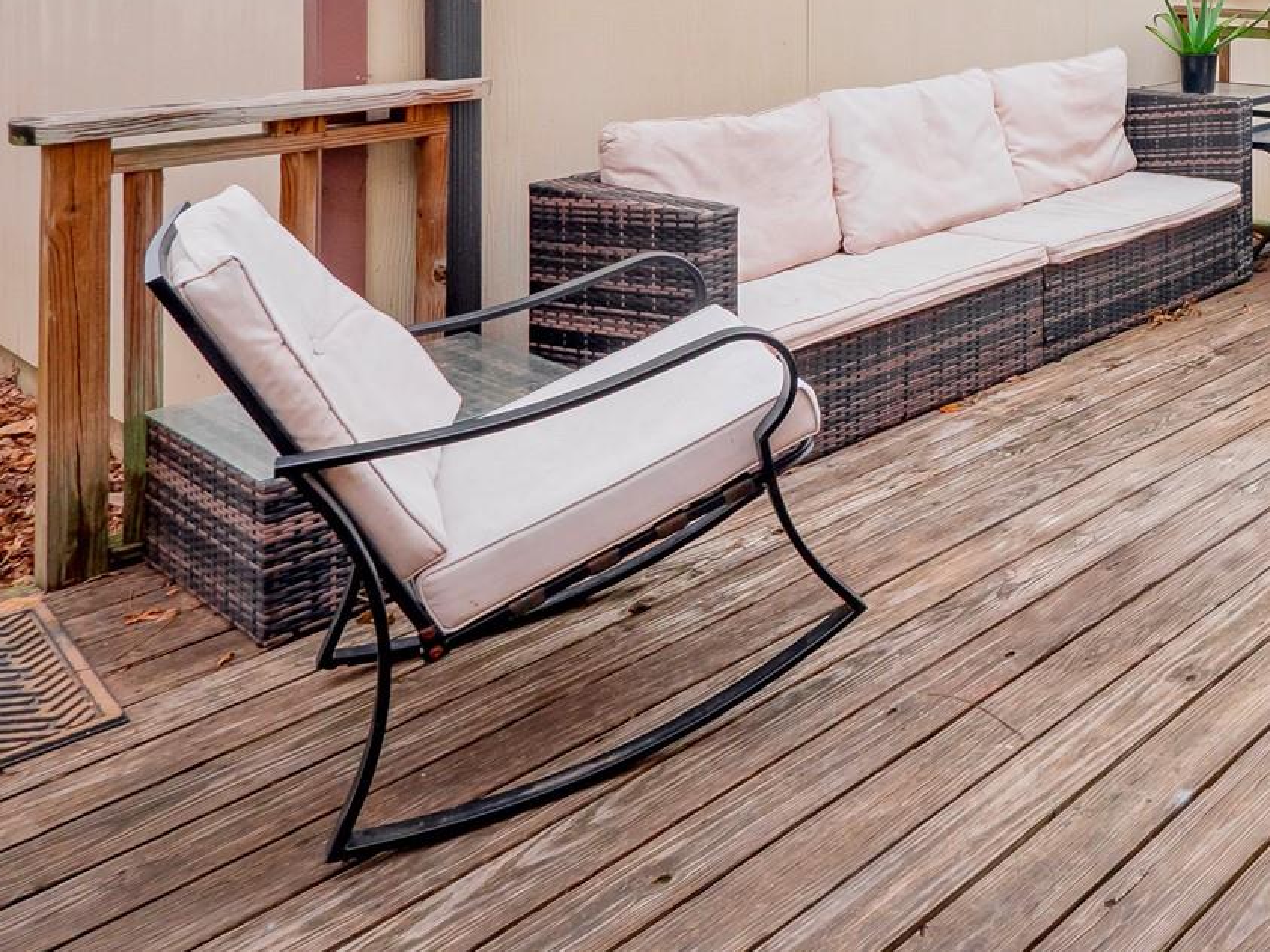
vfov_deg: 35.8
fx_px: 1247
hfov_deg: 43.0
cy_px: -87
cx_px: 1374
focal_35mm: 34
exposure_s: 1/60
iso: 320
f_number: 8
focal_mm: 7
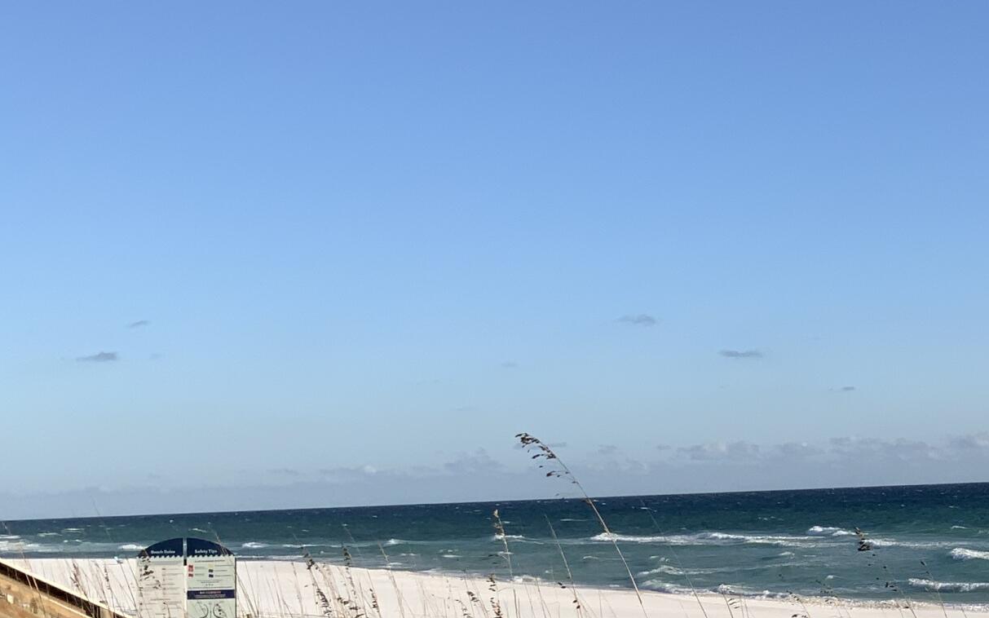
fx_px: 2048
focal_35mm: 76
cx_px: 1079
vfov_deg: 17.0
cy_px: 480
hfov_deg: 25.3
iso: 16
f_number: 1.8
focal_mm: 3
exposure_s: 1/2320
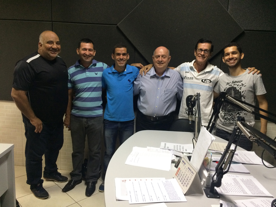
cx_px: 138
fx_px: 231
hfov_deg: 61.7
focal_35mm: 29
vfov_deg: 48.2
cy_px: 104
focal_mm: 4.15
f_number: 2.2
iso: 200
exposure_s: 1/30
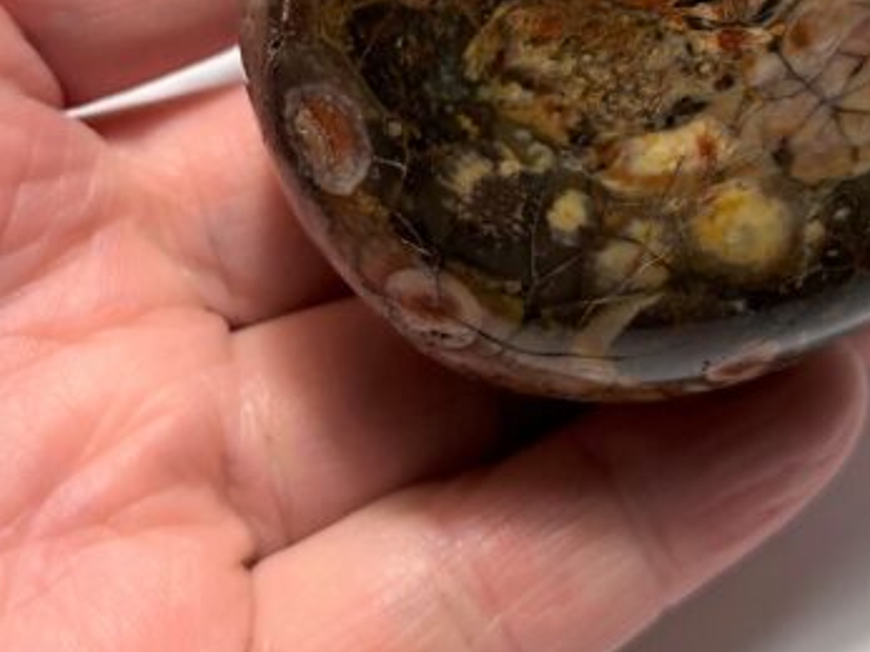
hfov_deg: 31.5
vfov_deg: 22.7
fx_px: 1507
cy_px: -105
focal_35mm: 60
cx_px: 672
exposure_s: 1/100
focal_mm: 5.1
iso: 80
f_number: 1.6
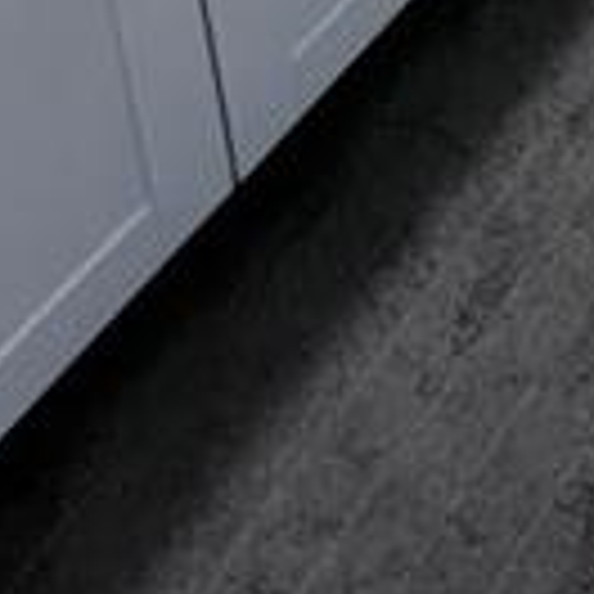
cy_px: -904
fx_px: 1301
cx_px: 770
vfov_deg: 14.2
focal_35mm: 67
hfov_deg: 22.9
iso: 160
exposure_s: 1/60
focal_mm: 1.57
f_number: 1.8
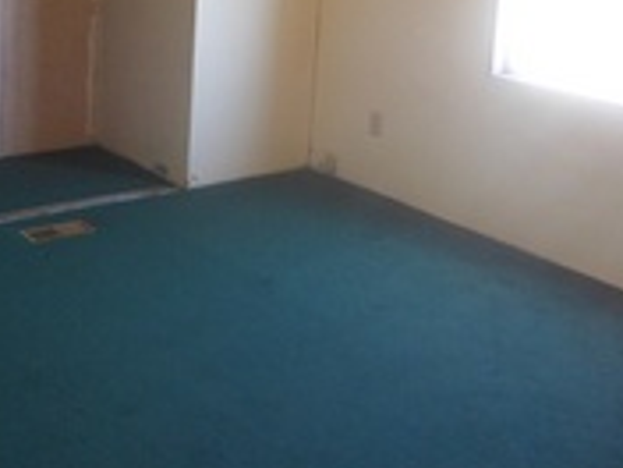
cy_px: 46
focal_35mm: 55
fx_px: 990
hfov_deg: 34.4
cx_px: 184
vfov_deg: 25.7
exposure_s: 1/30
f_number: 3.7
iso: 160
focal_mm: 5
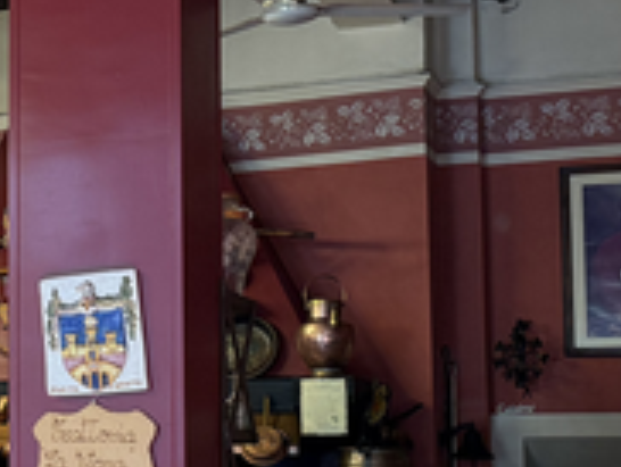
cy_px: 324
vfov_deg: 15.7
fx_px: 1689
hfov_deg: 16.9
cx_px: -525
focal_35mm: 94
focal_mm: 6.76
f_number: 1.78
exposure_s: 1/100
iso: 200
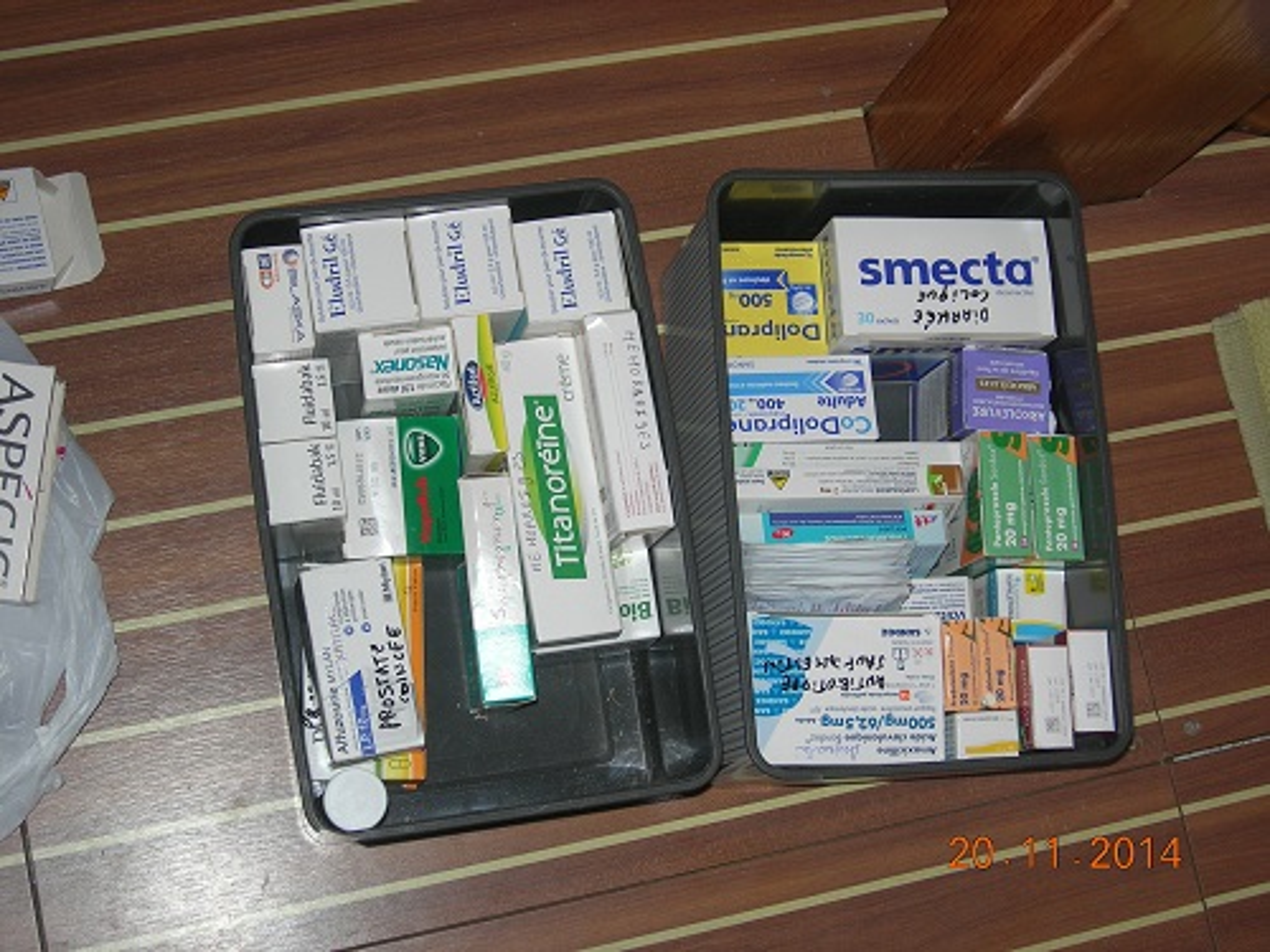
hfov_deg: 31.7
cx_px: 635
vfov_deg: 24.0
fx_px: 2238
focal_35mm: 61
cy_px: 476
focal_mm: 12.7
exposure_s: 1/60.1
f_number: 3.5
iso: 64
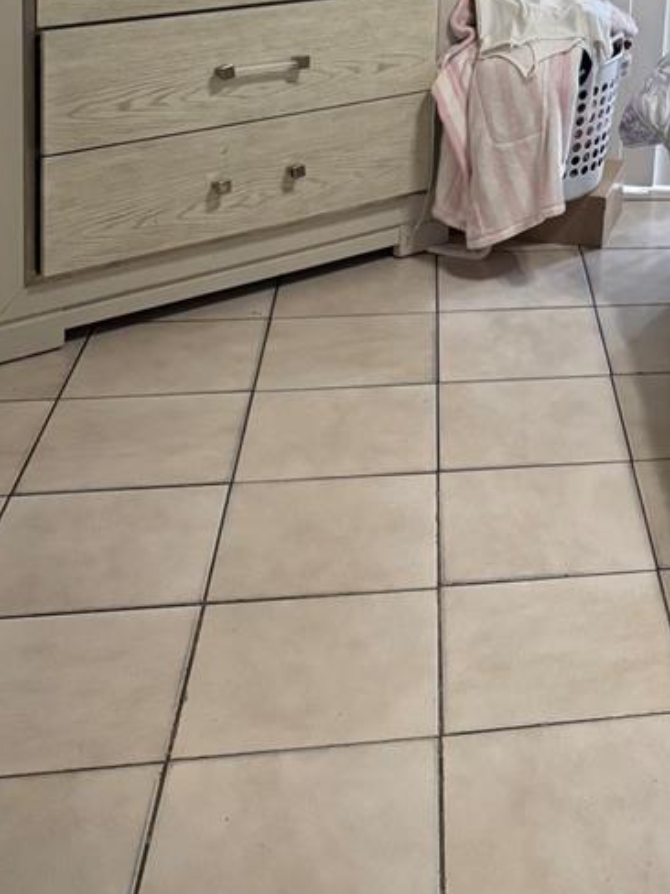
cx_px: 807
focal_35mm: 59
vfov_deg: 29.7
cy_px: -68
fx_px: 1523
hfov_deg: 22.8
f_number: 1.78
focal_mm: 6.76
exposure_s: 1/120
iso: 200
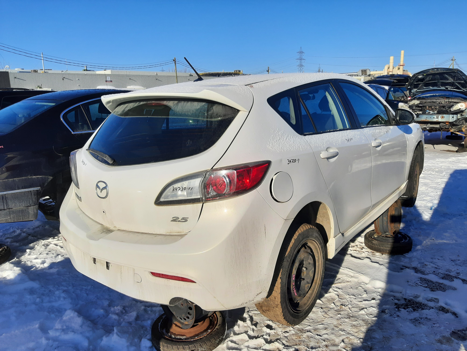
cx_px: 234
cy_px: 176
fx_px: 351
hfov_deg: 67.3
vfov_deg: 53.1
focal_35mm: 26
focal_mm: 3.92
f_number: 1.7
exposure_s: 1/3378
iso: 40
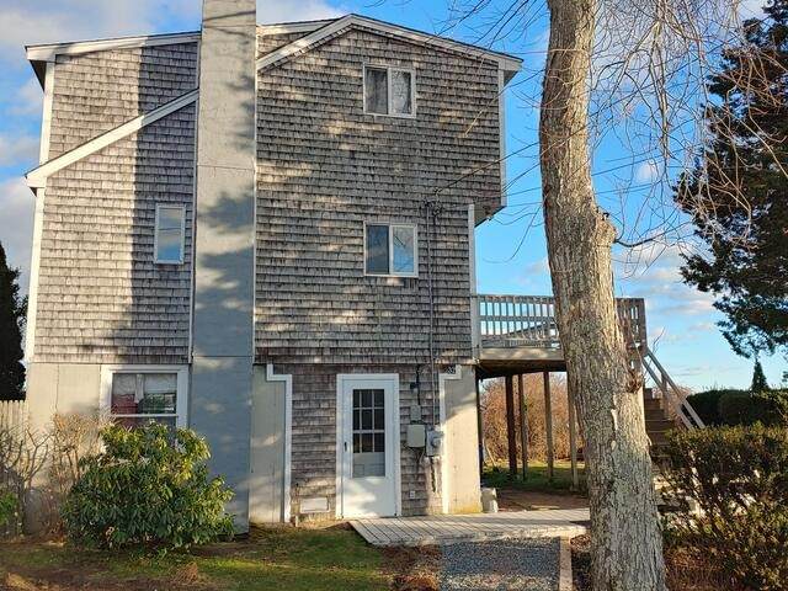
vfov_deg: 44.2
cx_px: 394
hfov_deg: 56.8
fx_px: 728
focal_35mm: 32
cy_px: 296
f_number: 1.5
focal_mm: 4.23
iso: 50
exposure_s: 1/952
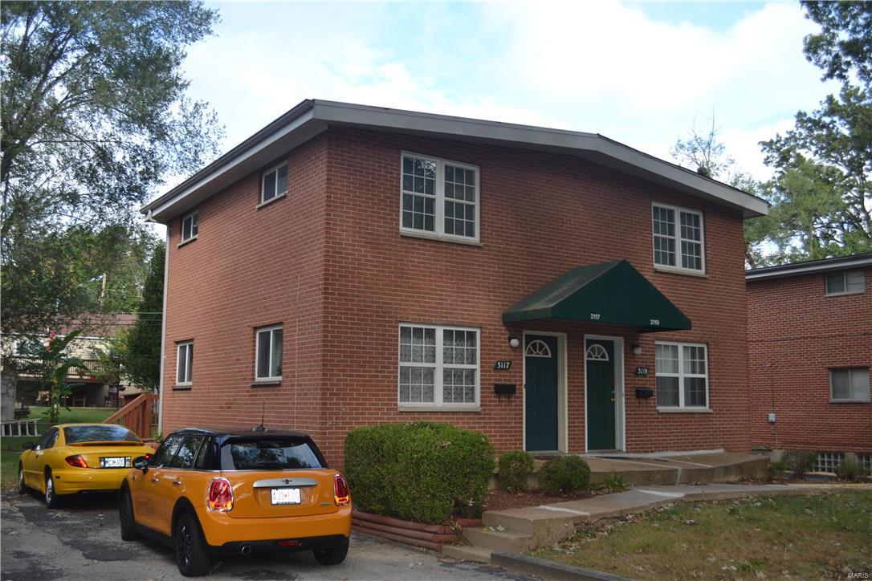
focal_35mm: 36
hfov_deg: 53.1
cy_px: 290
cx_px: 436
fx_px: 872
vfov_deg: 36.9
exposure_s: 1/200
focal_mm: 24
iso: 100
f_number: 5
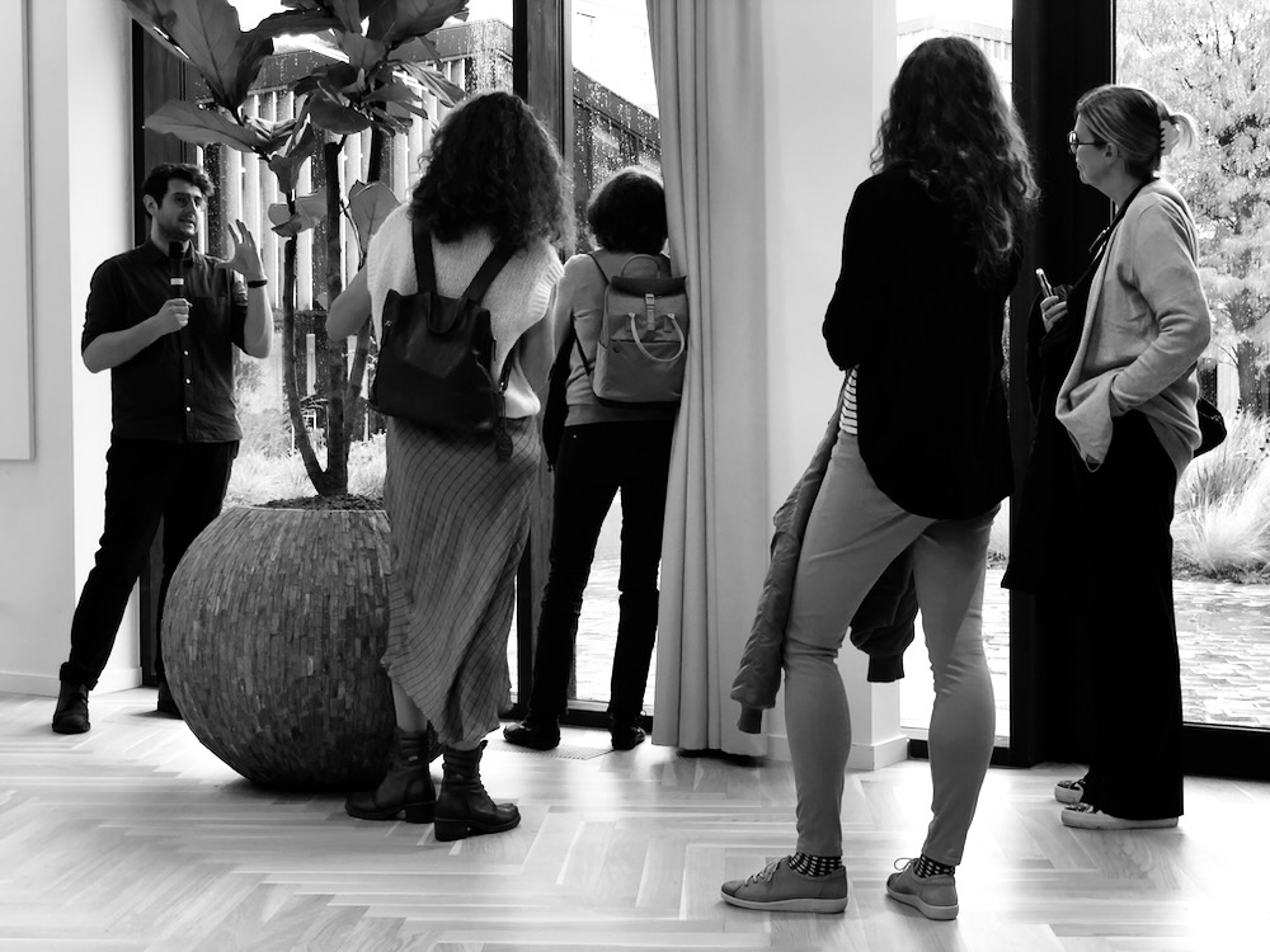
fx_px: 1908
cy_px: 476
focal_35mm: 52
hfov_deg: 36.8
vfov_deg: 28.0
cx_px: 635
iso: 100
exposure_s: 1/33
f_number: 2.4
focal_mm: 6
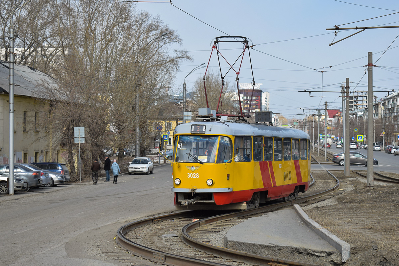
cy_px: 133
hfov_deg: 28.1
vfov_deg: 18.9
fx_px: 798
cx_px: 200
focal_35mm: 72
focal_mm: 48
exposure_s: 1/800
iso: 200
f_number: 6.3
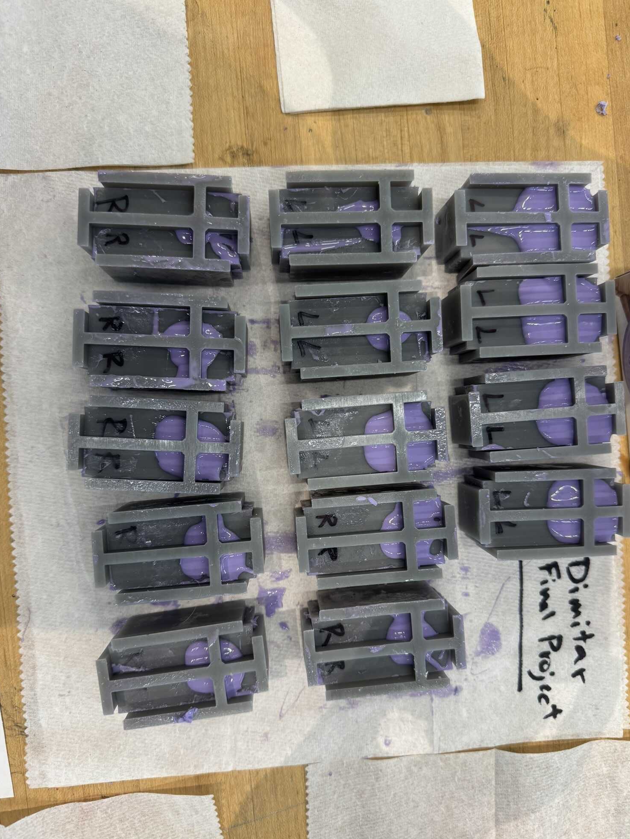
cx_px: 325
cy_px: 429
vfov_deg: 69.4
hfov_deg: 54.9
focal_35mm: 25
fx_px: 607
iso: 200
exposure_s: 1/120
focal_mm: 6.76
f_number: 1.78
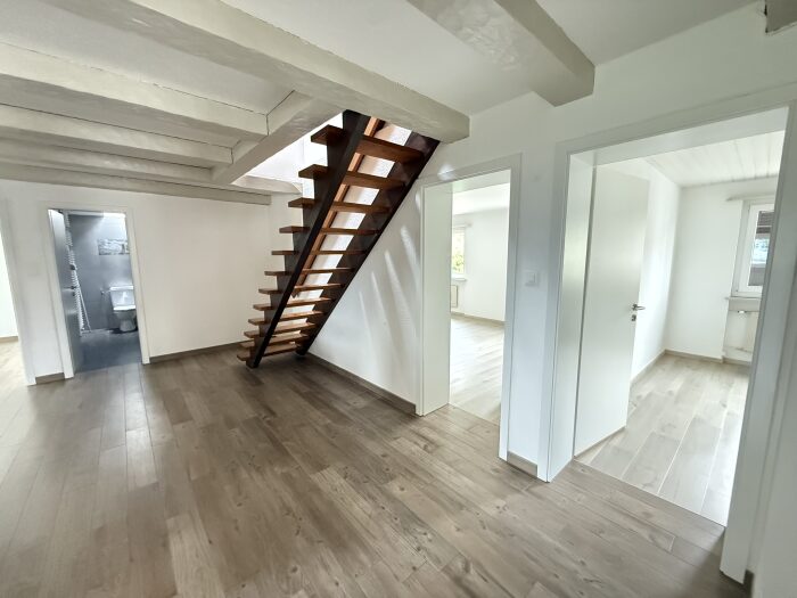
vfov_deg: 85.7
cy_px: 299
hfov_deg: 102.1
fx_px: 322
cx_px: 398
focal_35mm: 14
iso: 1250
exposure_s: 1/50
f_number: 2.2
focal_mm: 2.22
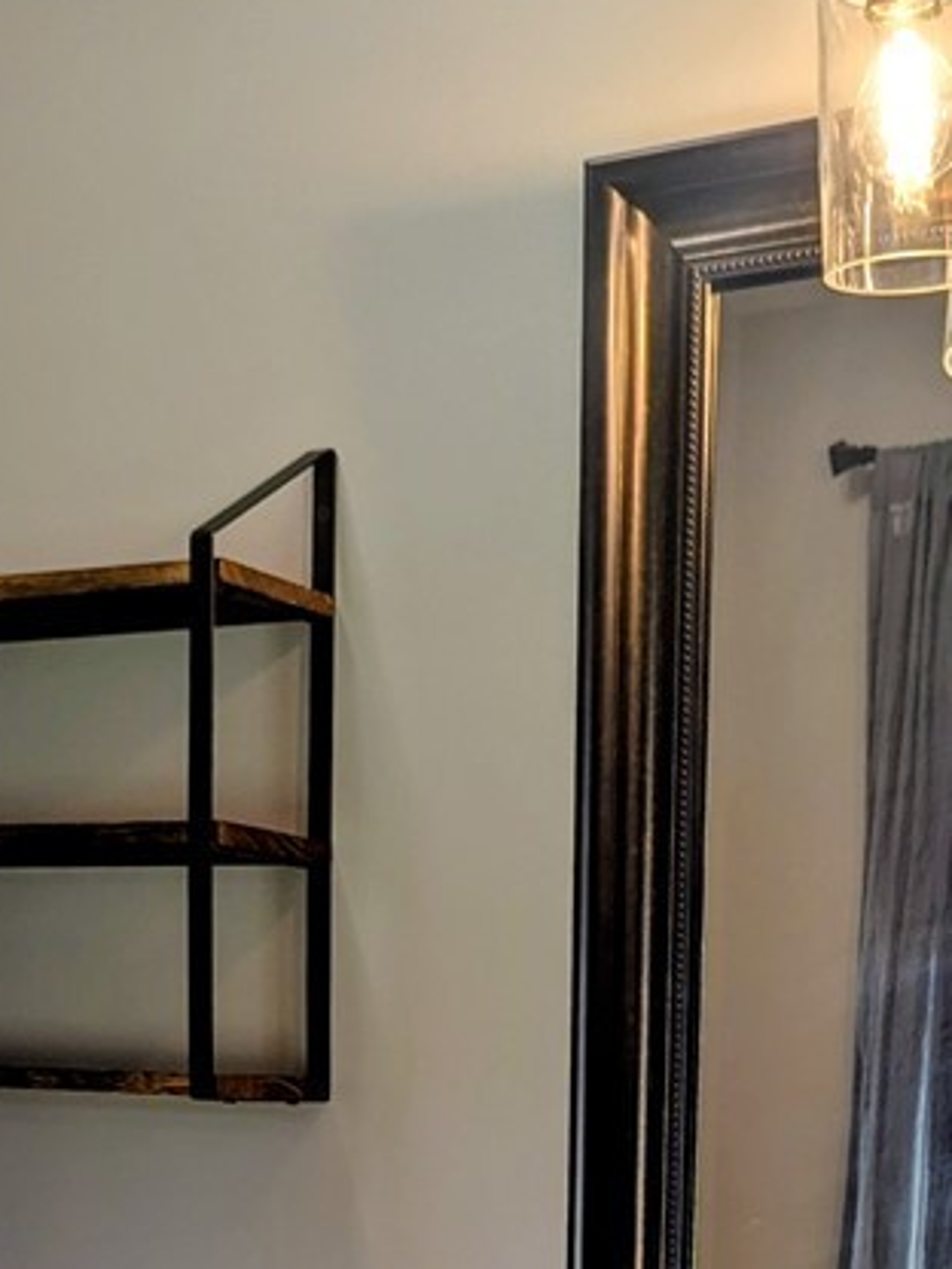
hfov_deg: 24.6
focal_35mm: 59
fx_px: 2163
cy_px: 1368
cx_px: 688
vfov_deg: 29.7
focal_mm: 6.81
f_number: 1.85
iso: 45
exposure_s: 1/120
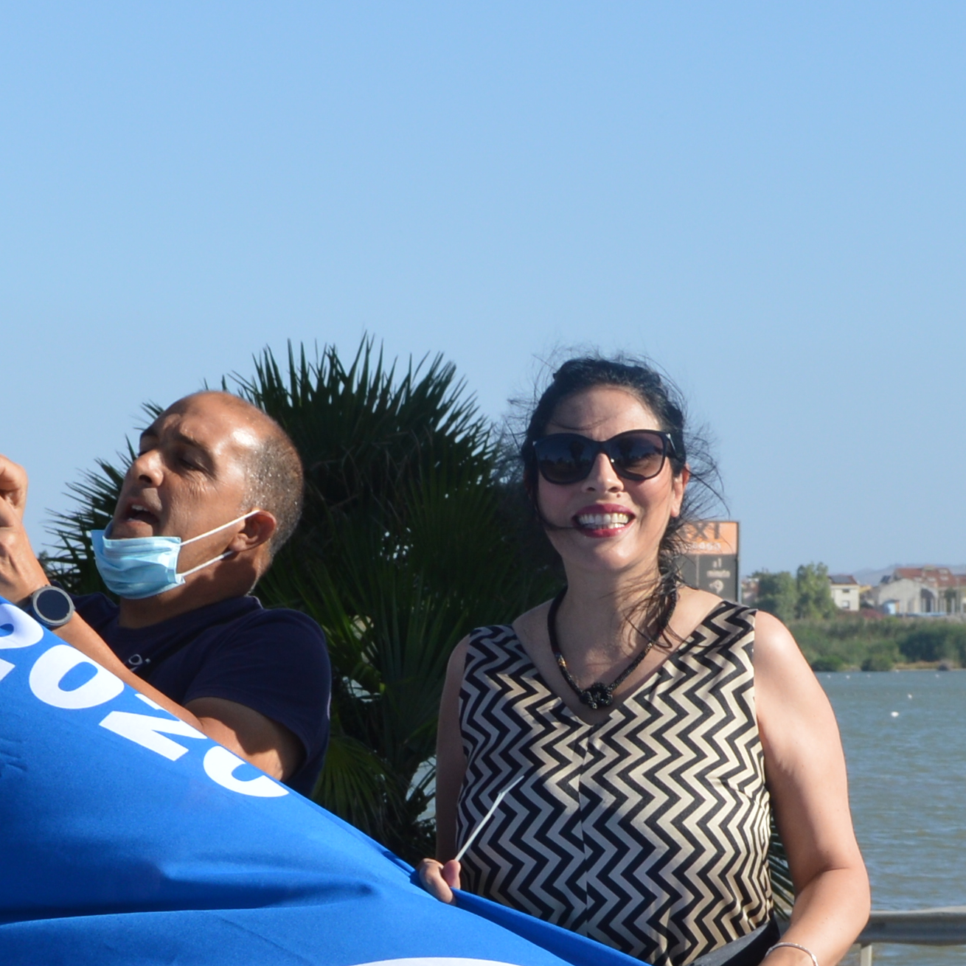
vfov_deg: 11.0
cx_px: 505
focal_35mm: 158
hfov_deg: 11.1
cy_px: 948
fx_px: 4987
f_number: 8
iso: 100
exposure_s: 1/250
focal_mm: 27
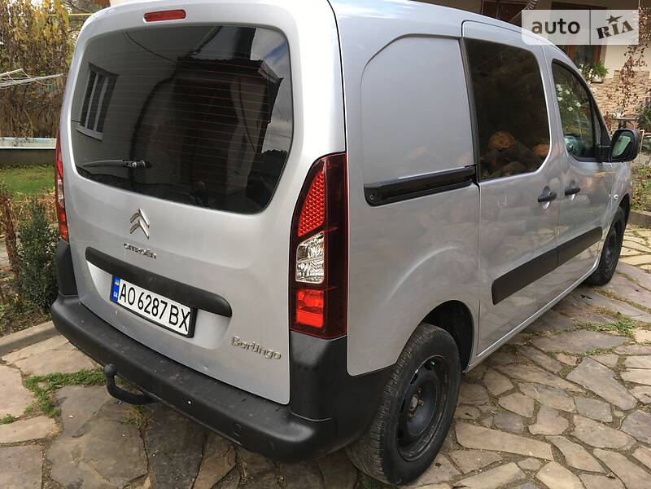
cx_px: 326
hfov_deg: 61.7
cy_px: 244
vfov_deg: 48.2
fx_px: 545
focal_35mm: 29
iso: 25
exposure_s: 1/181
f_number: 2.2
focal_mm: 4.2
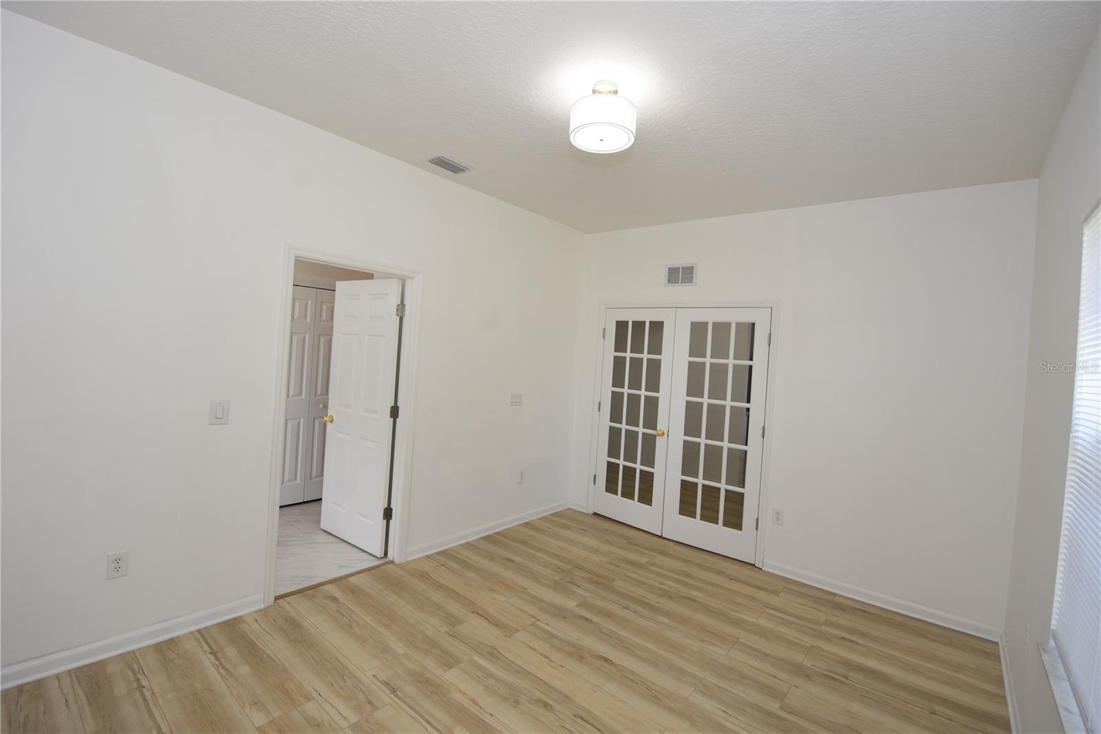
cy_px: 367
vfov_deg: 77.3
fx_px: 459
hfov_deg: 100.4
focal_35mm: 15
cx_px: 550
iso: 200
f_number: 4.5
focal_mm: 10
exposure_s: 1/80
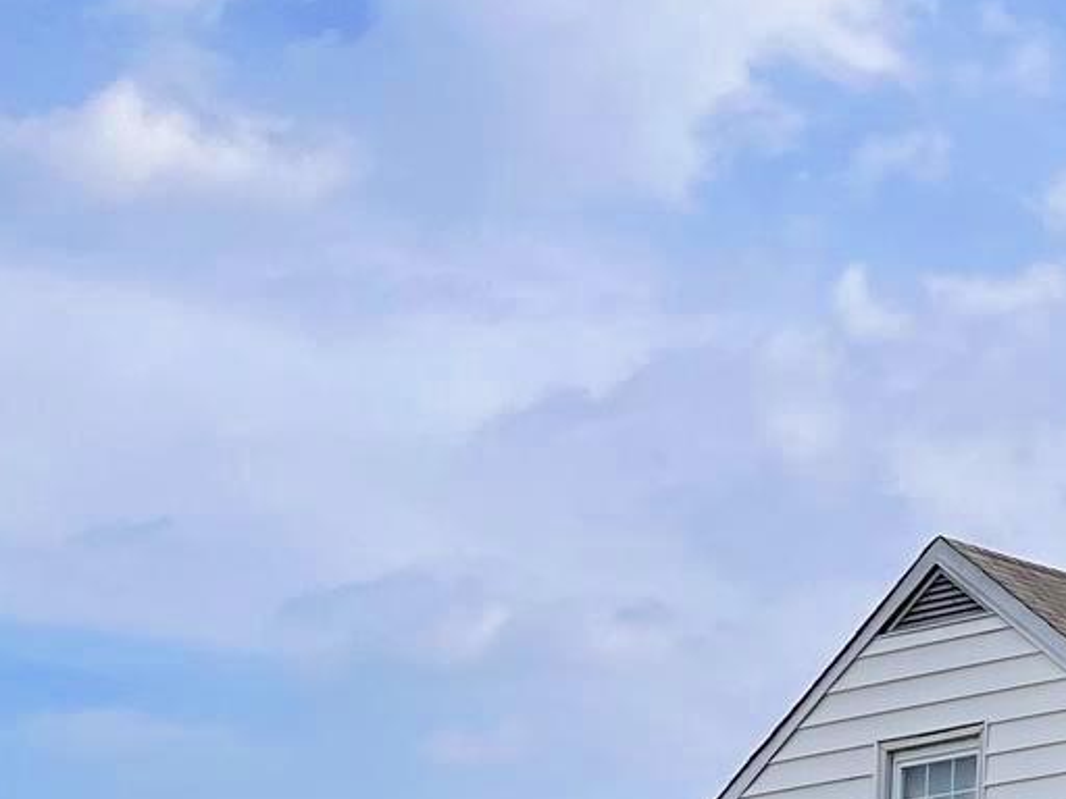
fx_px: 2648
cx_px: 1414
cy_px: 1037
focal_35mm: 86
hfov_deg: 20.6
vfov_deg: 16.3
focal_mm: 5.7
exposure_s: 1/6211
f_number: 1.5
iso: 50
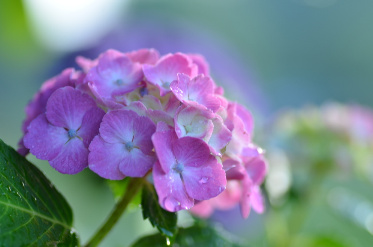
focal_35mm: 139
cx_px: 189
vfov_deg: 9.8
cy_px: 124
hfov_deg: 14.8
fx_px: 1437
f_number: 3.5
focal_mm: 90
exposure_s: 1/160
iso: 100
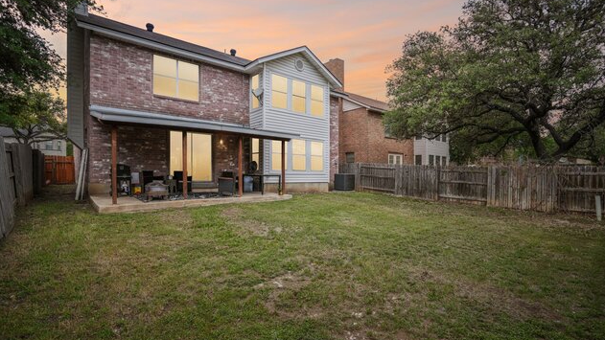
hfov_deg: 95.9
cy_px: 175
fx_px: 273
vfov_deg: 63.9
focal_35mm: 17
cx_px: 305
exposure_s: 1/250
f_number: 8
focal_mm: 16
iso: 200
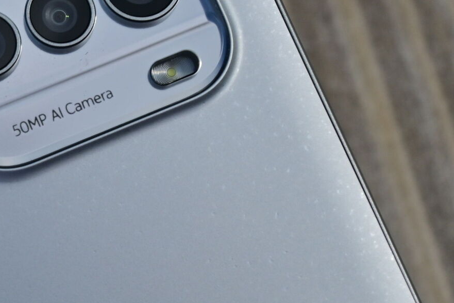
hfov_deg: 22.6
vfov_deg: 15.8
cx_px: 9
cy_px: 185
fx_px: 1092
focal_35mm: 87
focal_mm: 26.5
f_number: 10
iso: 100
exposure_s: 1/400
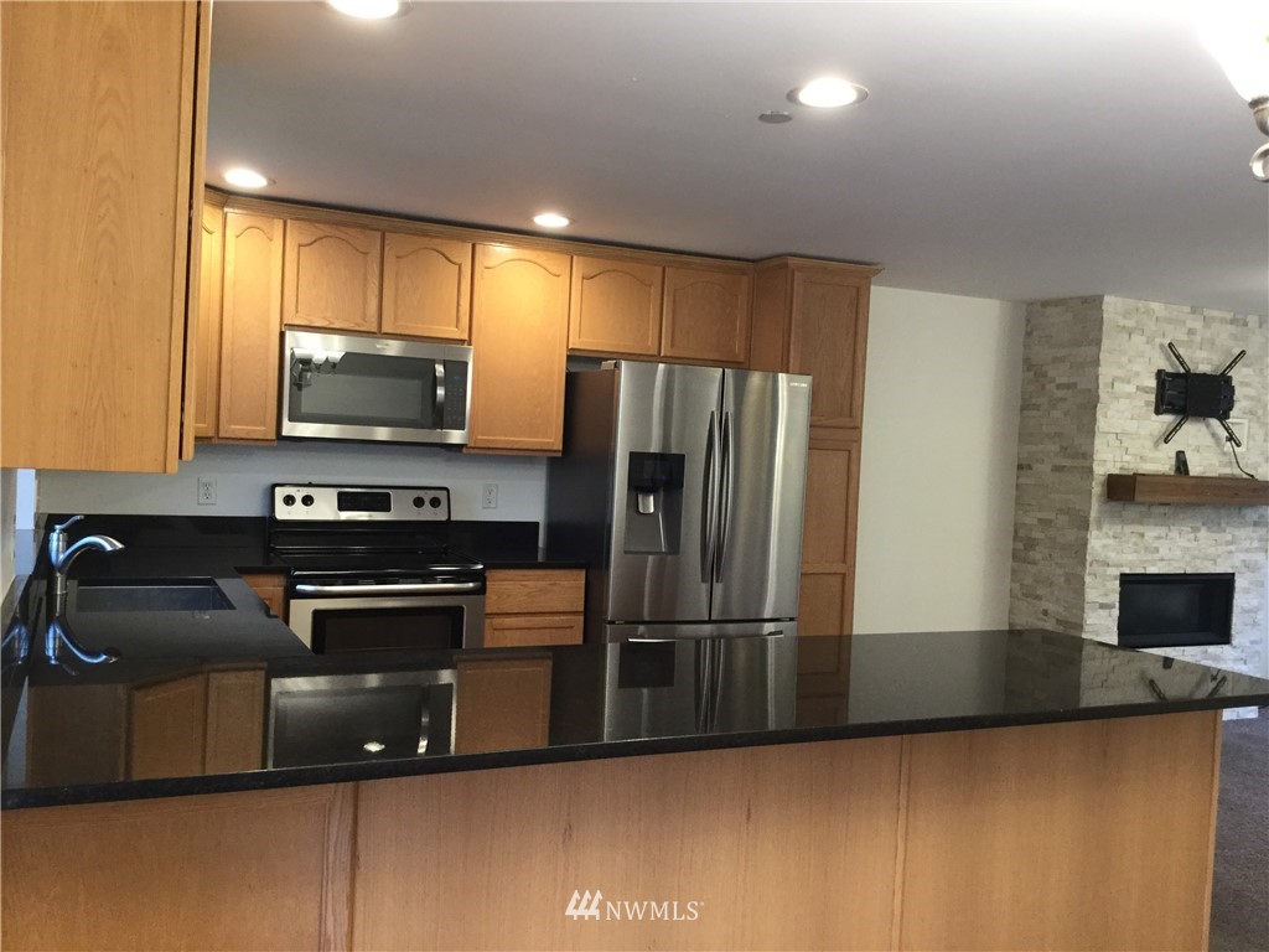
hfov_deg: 58.4
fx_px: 1136
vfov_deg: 45.4
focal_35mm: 31
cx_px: 634
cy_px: 476
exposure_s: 1/30
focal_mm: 3.3
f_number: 2.4
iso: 100
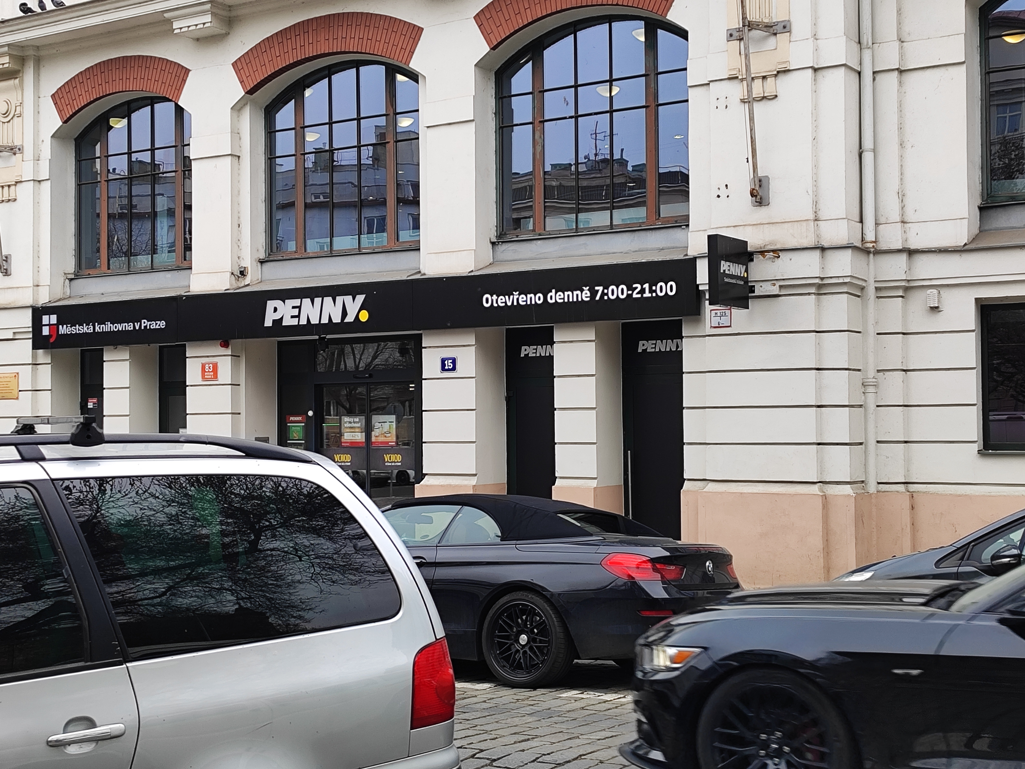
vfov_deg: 56.8
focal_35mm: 24
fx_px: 711
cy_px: 384
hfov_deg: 71.6
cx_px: 512
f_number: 1.89
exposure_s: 1/100
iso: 63
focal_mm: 5.89
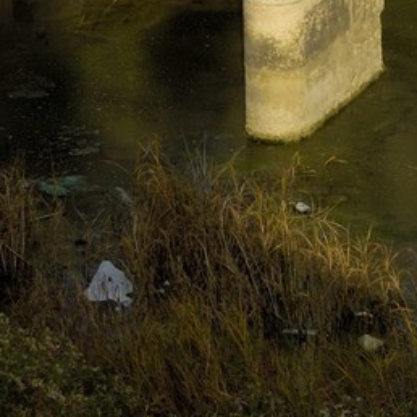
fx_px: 3012
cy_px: -786
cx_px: 351
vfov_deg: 7.1
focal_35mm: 221
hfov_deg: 7.9
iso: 100
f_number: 9
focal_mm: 28
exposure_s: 1/160
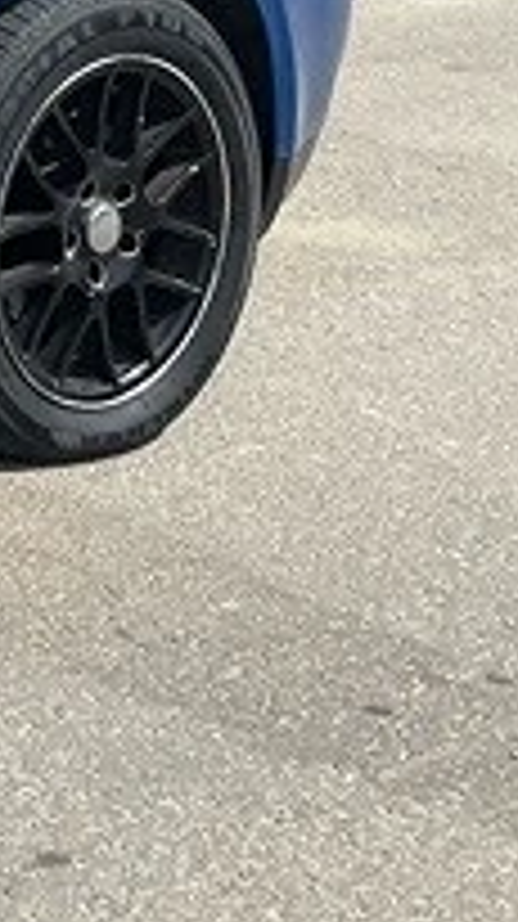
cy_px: -378
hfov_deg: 7.1
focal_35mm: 138
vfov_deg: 14.7
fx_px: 3377
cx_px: -1405
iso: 32
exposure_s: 1/3610
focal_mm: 4.2
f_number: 1.6
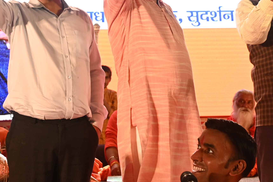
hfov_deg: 23.2
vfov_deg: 15.3
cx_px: 67
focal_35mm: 87
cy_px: -22
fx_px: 659
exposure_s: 1/250
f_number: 4.5
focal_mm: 33
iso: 1600
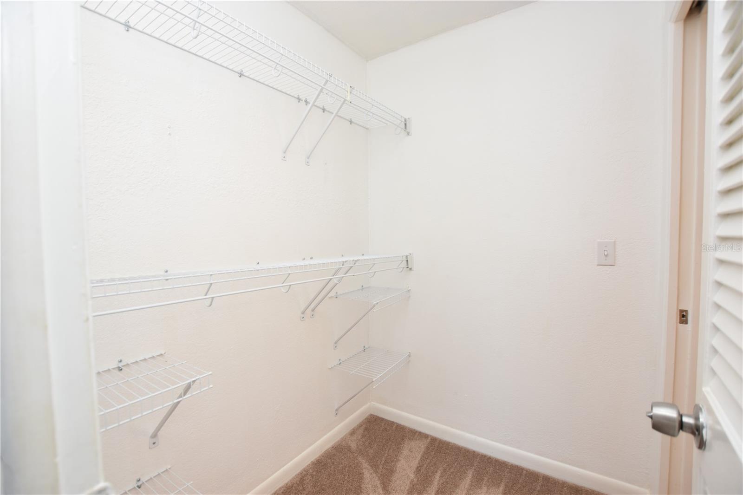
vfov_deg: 77.3
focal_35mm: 15
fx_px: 309
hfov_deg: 100.4
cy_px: 248
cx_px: 372
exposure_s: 1/60
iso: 220
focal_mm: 10
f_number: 4
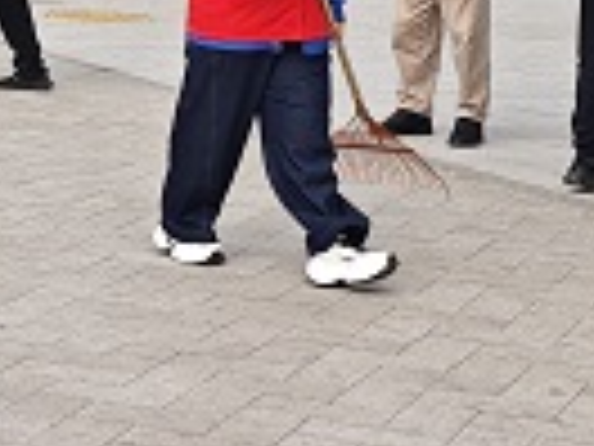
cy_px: 59
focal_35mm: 125
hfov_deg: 13.8
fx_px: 2145
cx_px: -531
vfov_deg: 11.8
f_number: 1.6
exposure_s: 1/544
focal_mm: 6.55
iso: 50
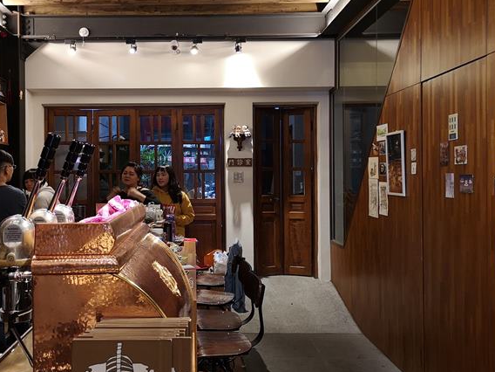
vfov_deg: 37.7
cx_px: 182
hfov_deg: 48.5
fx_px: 543
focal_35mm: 38
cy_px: 176
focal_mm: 3.95
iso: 320
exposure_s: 1/33.3
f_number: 1.8
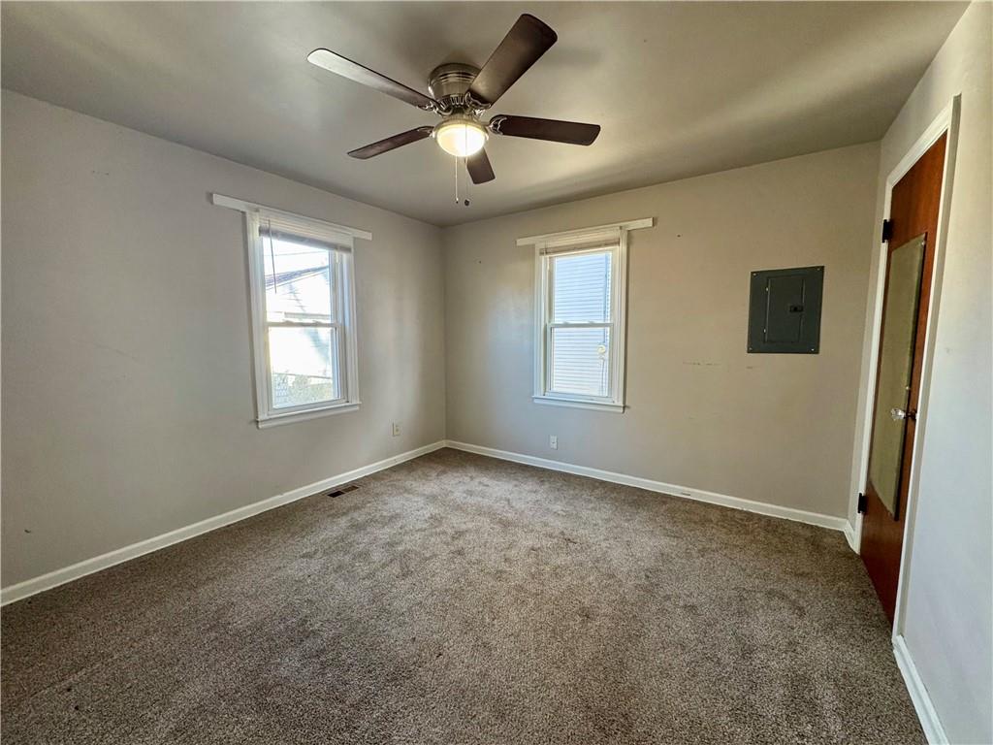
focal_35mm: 14
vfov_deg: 85.7
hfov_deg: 102.1
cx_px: 496
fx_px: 402
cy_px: 372
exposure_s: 1/120
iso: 250
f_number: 2.2
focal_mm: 2.22
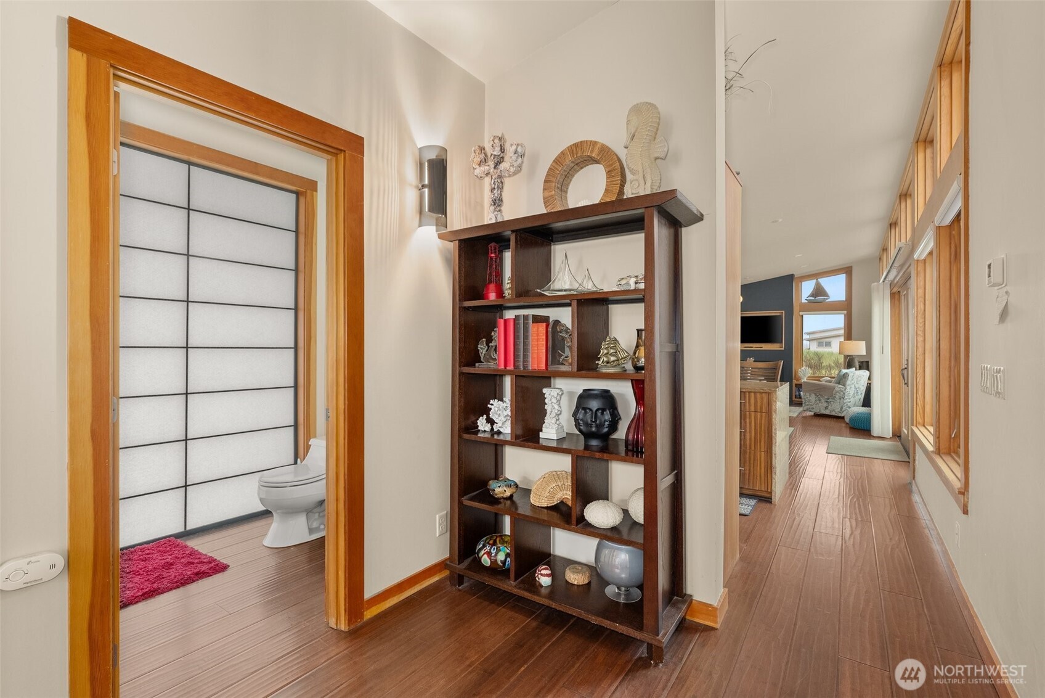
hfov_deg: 96.7
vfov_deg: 73.8
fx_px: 465
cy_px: 349
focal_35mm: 16
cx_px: 522
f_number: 8
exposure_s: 1/3
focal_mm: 16
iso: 500
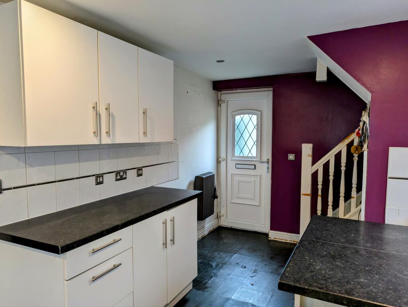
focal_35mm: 25
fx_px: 295
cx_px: 204
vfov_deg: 54.9
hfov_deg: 69.4
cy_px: 154
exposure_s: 1/50
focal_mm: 5.43
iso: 149
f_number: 1.89
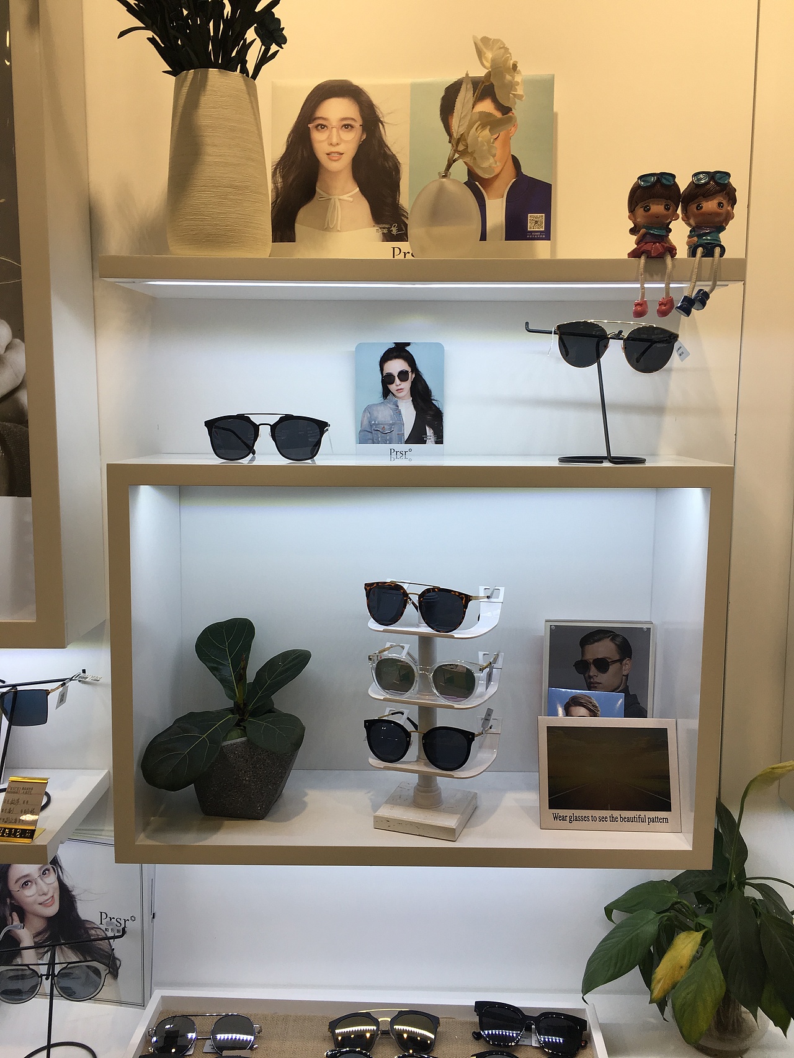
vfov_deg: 61.7
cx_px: 397
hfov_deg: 48.2
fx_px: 887
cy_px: 529
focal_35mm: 29
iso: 25
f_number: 2.2
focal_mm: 4.15
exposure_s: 1/187
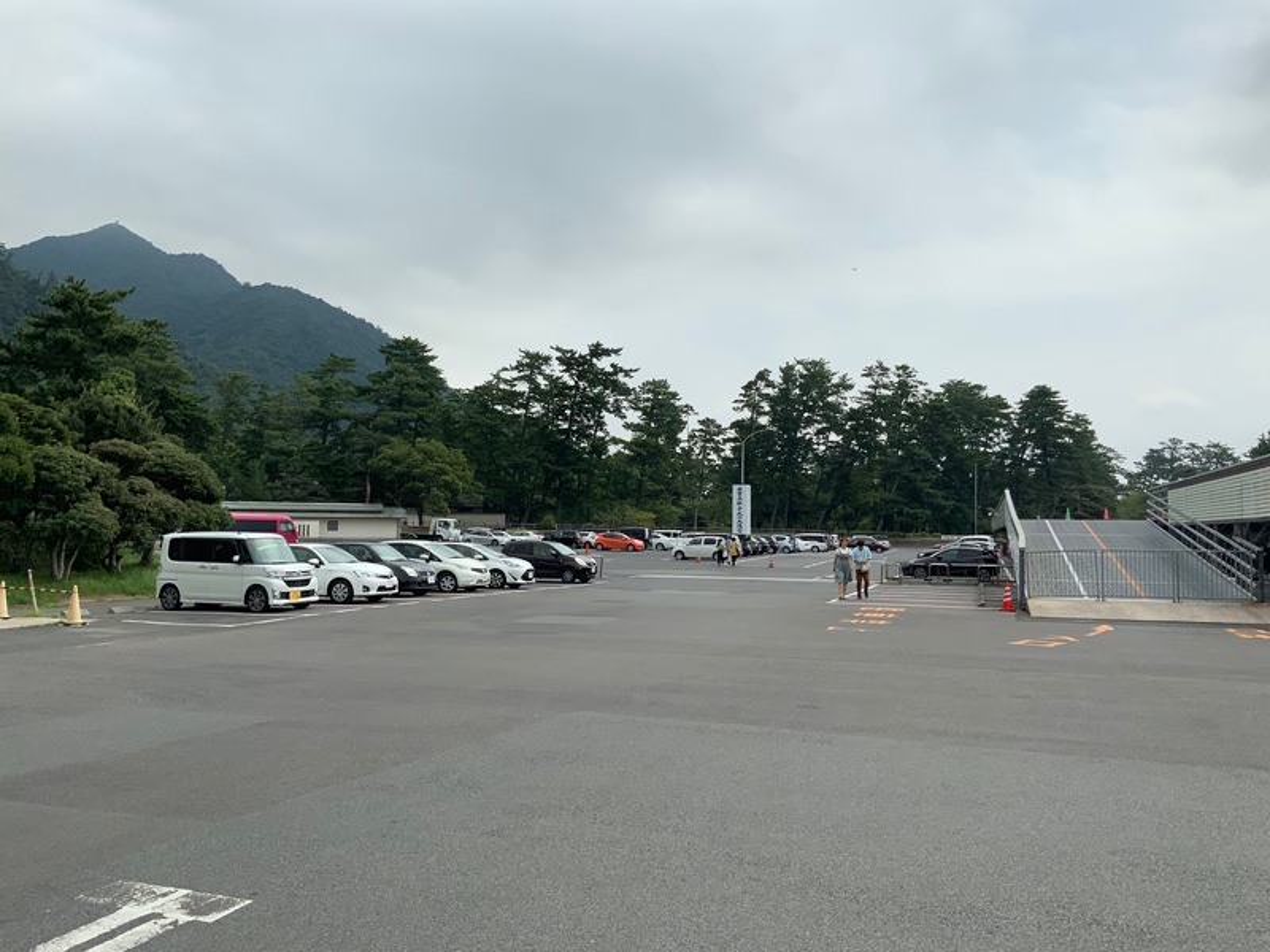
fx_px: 1064
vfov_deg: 48.2
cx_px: 635
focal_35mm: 29
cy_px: 476
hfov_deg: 61.7
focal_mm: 3
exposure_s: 1/3534
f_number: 1.8
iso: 16
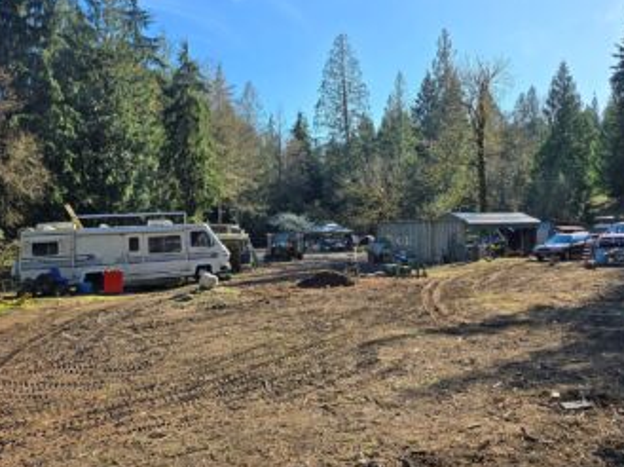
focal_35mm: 28
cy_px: 213
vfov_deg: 49.6
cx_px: 362
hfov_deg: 63.1
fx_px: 504
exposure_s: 1/455
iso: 12
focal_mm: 6.3
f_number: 1.7
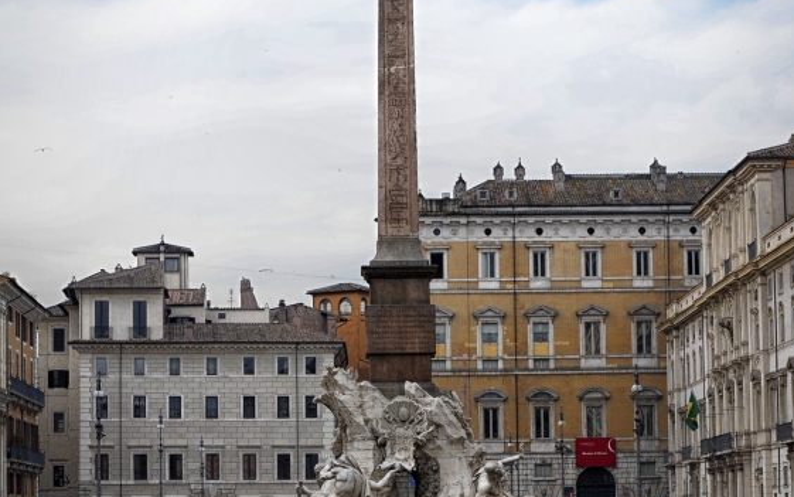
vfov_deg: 12.1
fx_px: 2338
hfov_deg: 19.3
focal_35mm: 108
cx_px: 399
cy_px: 272
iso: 200
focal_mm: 70
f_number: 7.1
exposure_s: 1/200
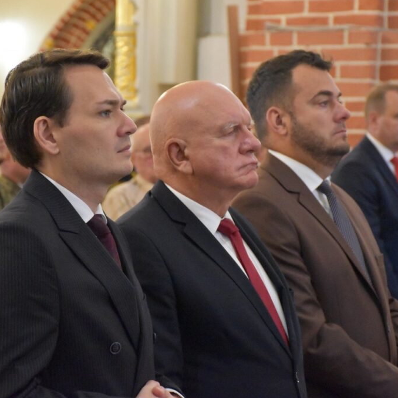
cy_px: 199
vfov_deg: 10.7
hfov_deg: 10.7
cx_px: 195
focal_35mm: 164
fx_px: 2129
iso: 9000
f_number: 5.3
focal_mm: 85
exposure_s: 1/60
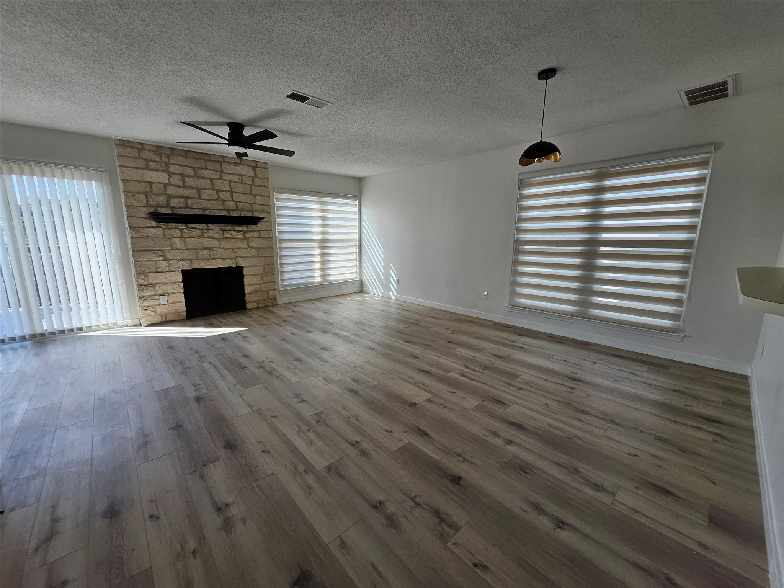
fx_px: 294
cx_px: 392
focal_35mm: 13
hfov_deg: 106.2
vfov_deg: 89.9
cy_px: 294
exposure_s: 1/207
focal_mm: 1.74
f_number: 2.2
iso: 100
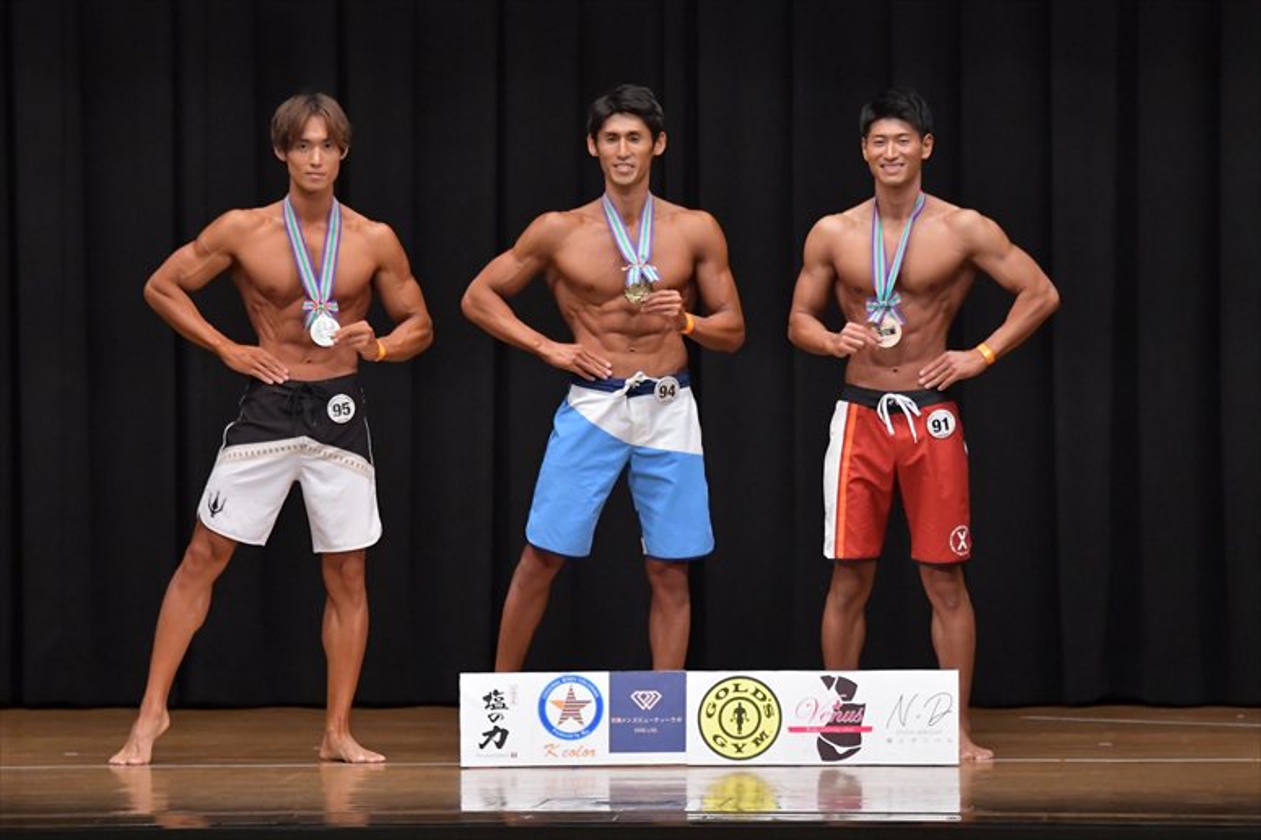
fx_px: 7072
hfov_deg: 10.2
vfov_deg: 6.8
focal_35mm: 202
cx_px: 630
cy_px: 420
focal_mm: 135
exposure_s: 1/400
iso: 6400
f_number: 5.6
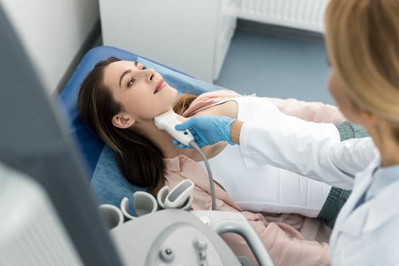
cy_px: 133
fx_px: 554
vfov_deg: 27.0
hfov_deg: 39.6
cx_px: 200
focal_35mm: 50
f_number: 2.8
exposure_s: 1/200
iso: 125
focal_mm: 50
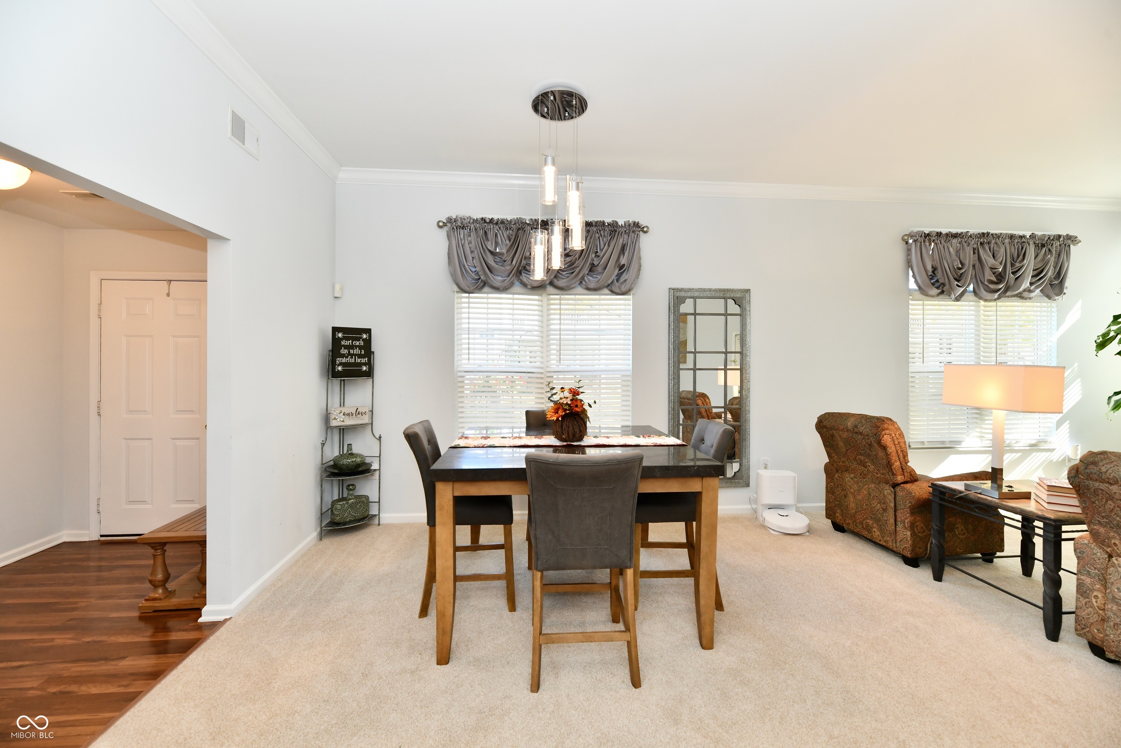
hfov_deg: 104.3
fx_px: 436
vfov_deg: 81.2
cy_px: 374
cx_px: 560
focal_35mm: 14
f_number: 6.3
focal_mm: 14
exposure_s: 1/80
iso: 640
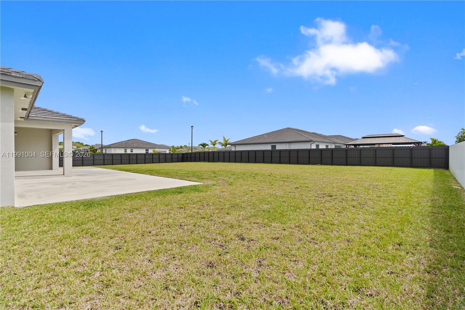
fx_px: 207
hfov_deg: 96.7
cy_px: 155
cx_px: 232
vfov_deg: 73.7
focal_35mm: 16
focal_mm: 16
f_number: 5
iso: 100
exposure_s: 1/60
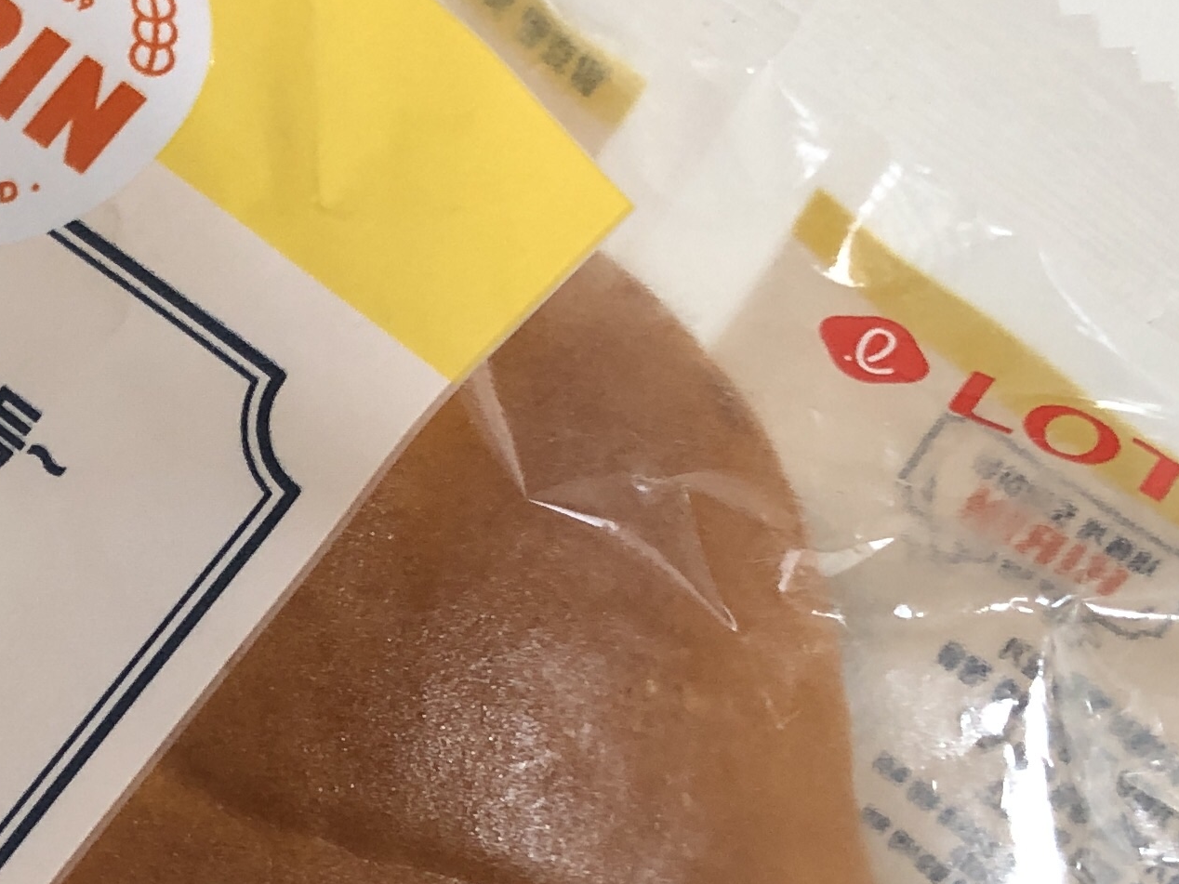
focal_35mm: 89
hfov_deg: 21.5
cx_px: 90
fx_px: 3031
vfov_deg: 16.4
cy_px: 805
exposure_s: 1/17
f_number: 1.8
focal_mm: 3.99
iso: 40
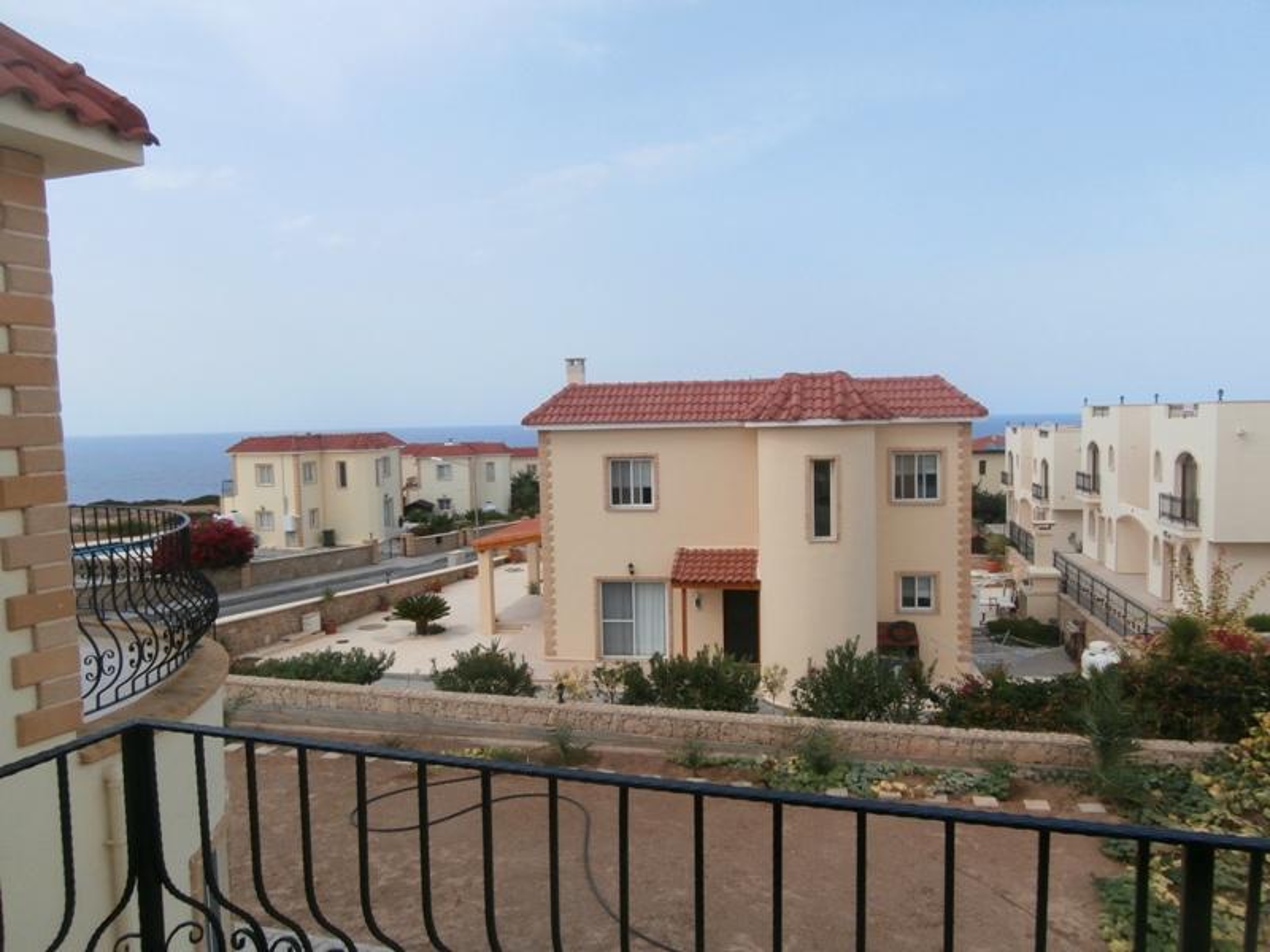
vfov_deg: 56.8
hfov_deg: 71.6
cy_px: 476
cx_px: 635
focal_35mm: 24
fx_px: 881
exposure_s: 1/1600
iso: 100
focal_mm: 4.2
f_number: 3
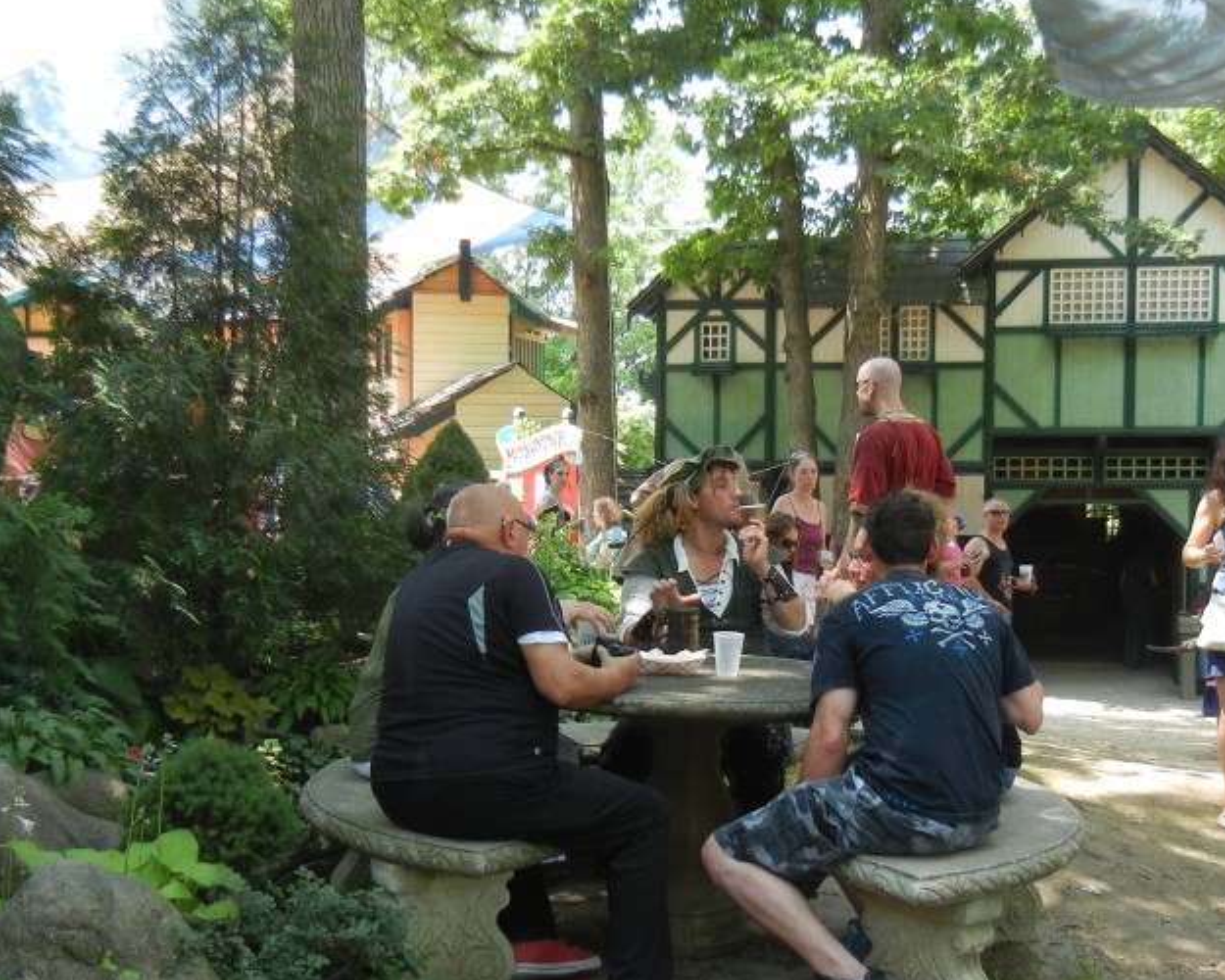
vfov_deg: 31.4
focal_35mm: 48
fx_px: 1740
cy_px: 551
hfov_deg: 38.8
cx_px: 621
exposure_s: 1/130
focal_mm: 5.4
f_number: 3.5
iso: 160
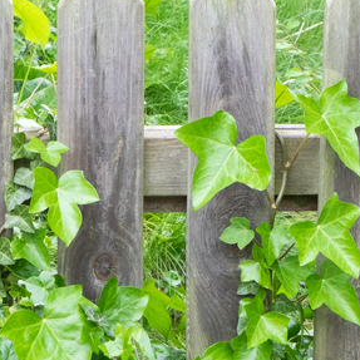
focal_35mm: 178
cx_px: 10
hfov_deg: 9.8
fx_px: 2094
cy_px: 190
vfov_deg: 9.8
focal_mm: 55
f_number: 16
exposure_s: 1/75
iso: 1600
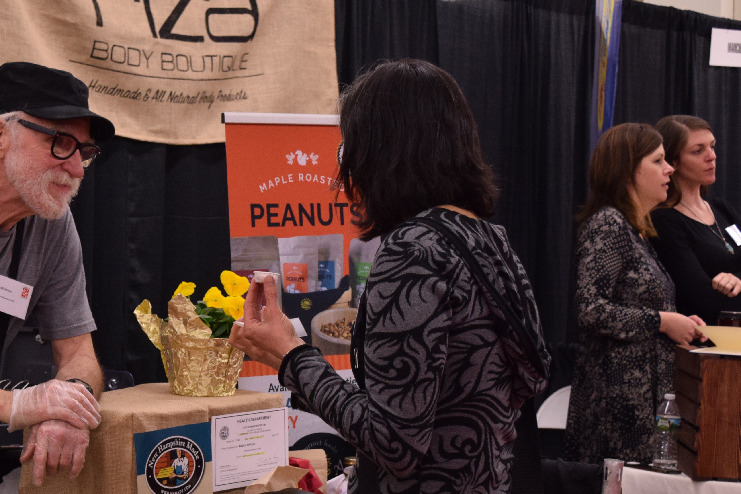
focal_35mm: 92
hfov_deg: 21.8
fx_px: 1893
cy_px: 366
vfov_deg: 14.8
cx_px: 131
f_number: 5.6
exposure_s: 1/60
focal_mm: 34
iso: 800
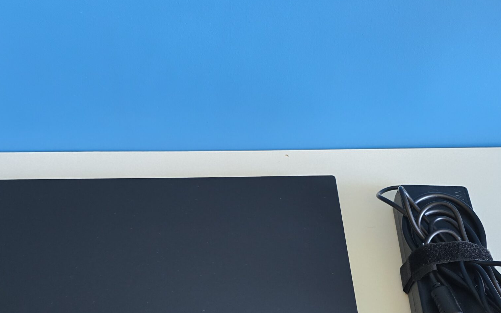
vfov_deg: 30.4
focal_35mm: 41
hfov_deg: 48.1
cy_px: 254
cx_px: 224
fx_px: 560
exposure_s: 1/100
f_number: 1.7
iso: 640
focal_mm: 6.3
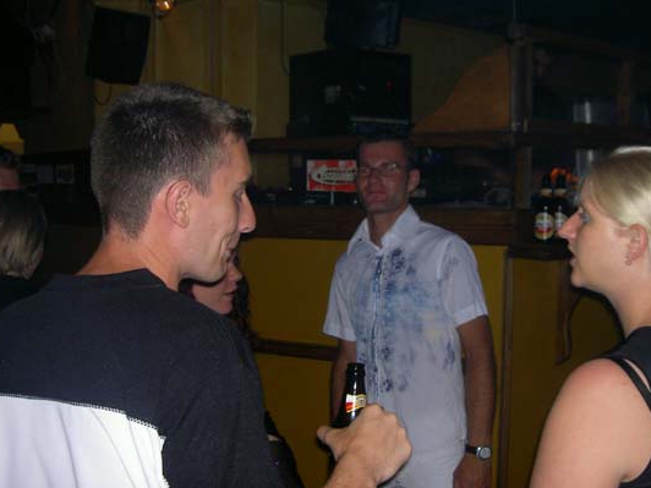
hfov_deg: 42.9
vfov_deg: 32.9
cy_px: 253
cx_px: 332
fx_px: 827
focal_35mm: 44
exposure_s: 1/59.5
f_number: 2.8
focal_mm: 8
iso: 100
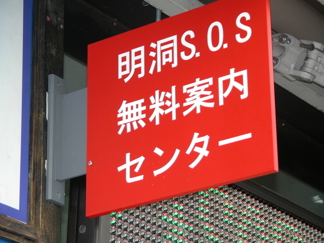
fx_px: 1367
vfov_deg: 10.2
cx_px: 162
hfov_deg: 13.5
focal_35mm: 146
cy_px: 122
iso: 100
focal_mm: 37.7
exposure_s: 1/60.3
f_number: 3.9
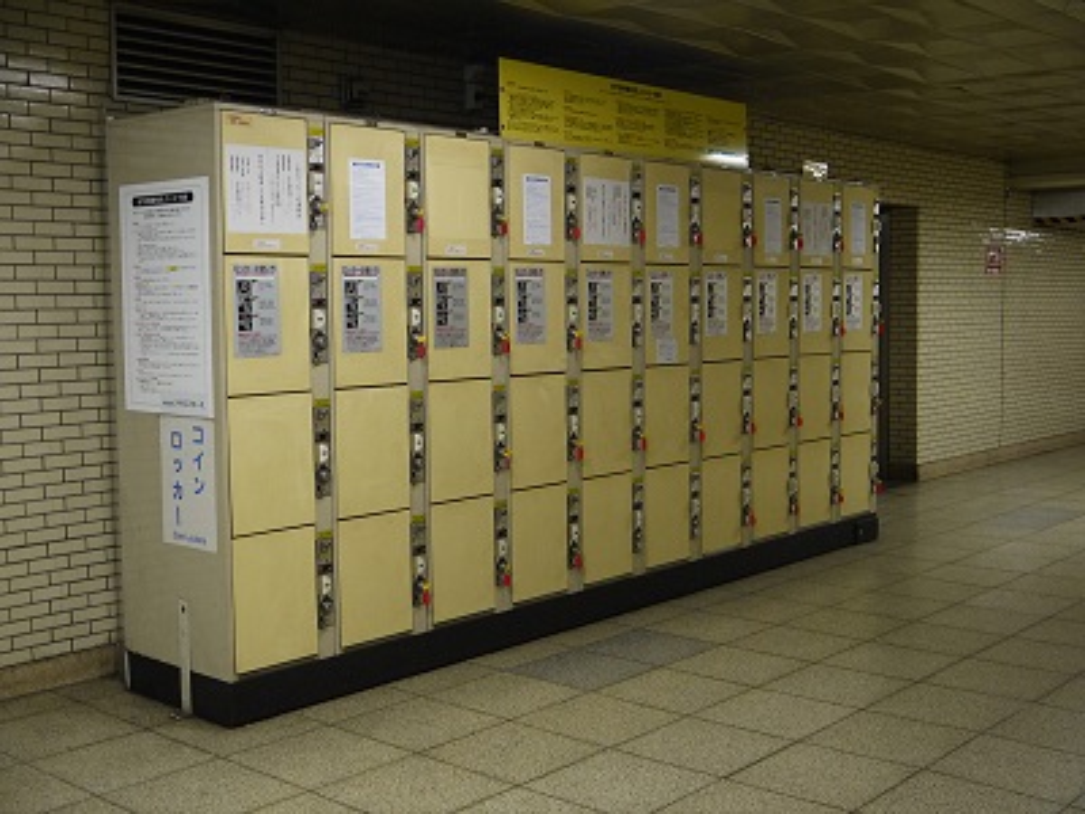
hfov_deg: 42.9
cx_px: 542
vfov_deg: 32.9
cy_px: 407
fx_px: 1379
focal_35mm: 44
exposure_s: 1/30
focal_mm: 22
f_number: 4.4
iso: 800
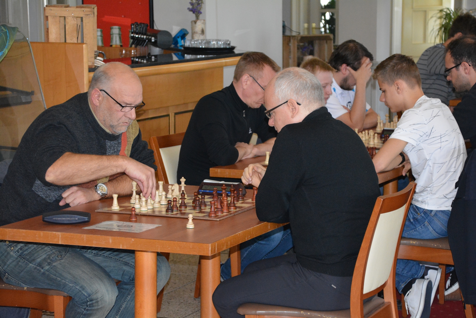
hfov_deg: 19.5
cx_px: 238
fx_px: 1388
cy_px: 159
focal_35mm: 105
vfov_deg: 13.0
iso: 3200
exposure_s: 1/60
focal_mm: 70
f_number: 5.3
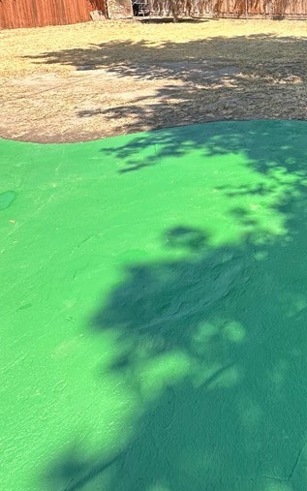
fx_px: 401
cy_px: 75
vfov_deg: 56.6
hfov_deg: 36.4
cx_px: 325
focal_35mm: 30
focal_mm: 2.22
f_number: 2.2
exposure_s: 1/456
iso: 40
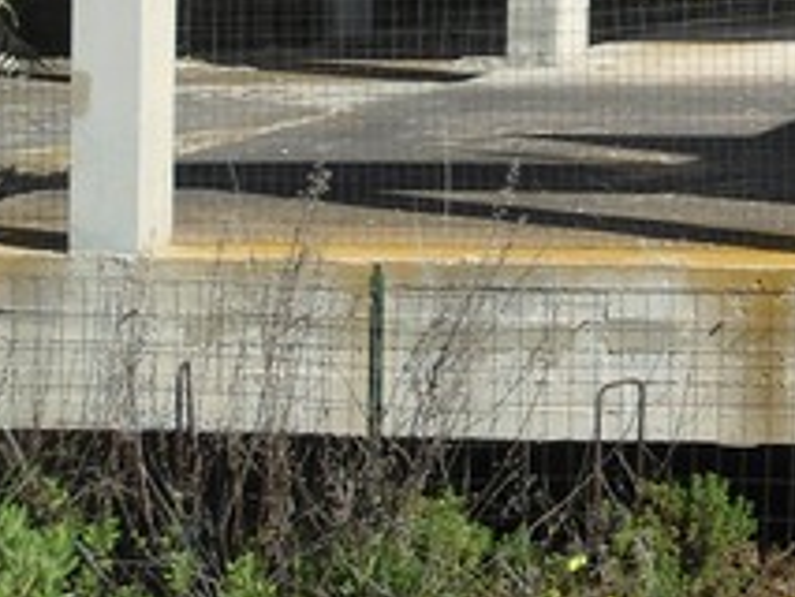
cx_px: 1437
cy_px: -392
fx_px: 3194
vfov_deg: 10.2
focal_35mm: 139
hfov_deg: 12.9
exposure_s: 1/800
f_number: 3.2
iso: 80
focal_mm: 6.7
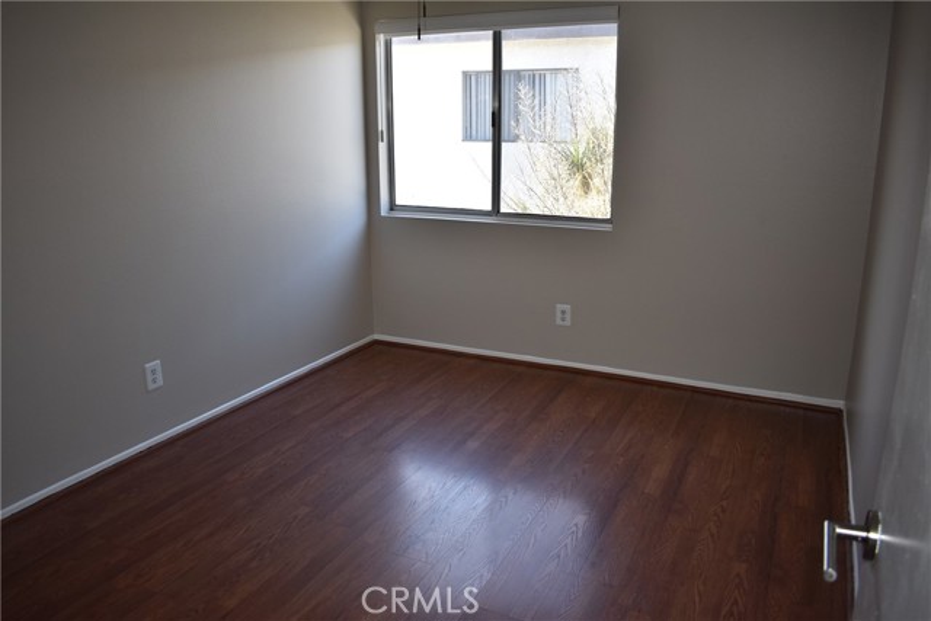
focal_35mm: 27
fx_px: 698
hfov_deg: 67.4
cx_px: 466
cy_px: 310
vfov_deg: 48.0
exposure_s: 1/200
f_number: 3.5
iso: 250
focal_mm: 18
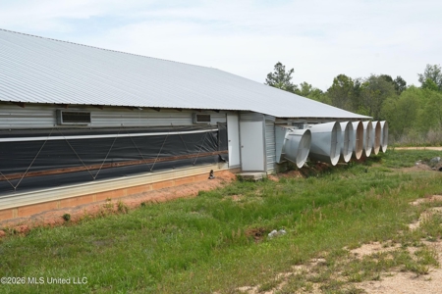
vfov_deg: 28.6
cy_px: 147
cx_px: 221
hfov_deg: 41.9
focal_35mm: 47
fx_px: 577
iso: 400
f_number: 8
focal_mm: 47
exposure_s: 1/640
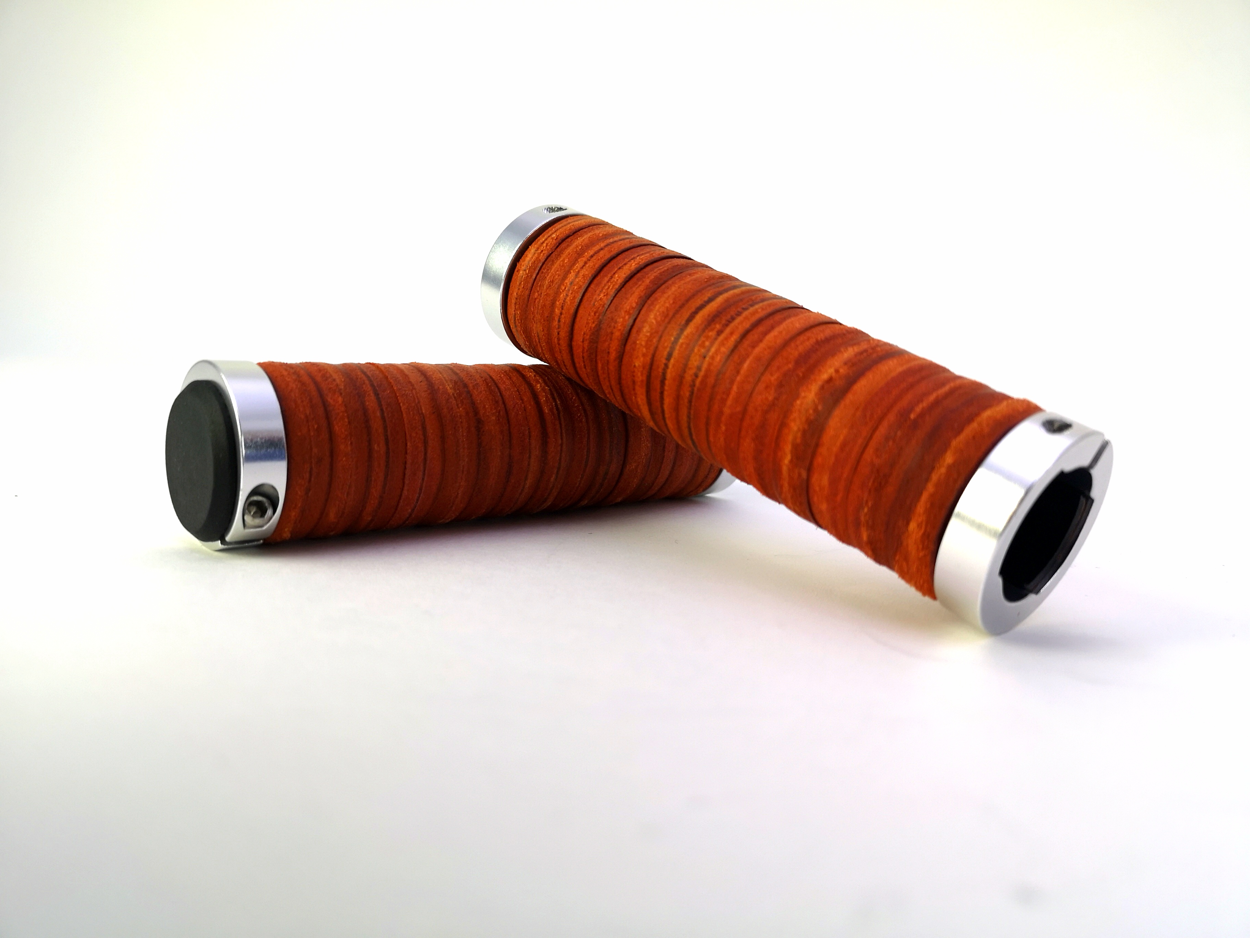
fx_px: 975
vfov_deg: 51.4
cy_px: 469
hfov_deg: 65.3
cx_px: 625
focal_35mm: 27
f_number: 1.8
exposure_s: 1/120
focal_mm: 5.58
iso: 50
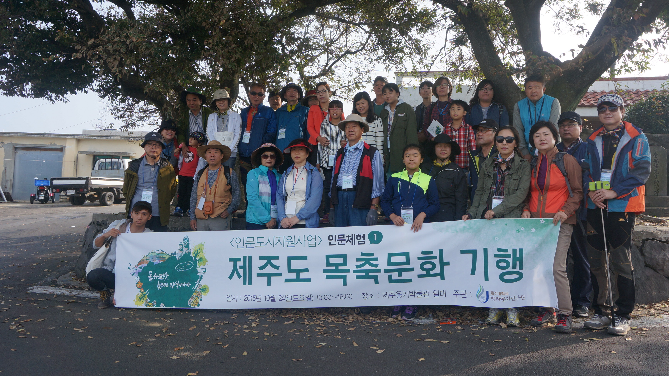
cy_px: 165
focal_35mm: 28
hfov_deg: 68.8
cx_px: 342
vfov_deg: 42.1
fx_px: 489
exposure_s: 1/125
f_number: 8
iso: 100
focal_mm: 17
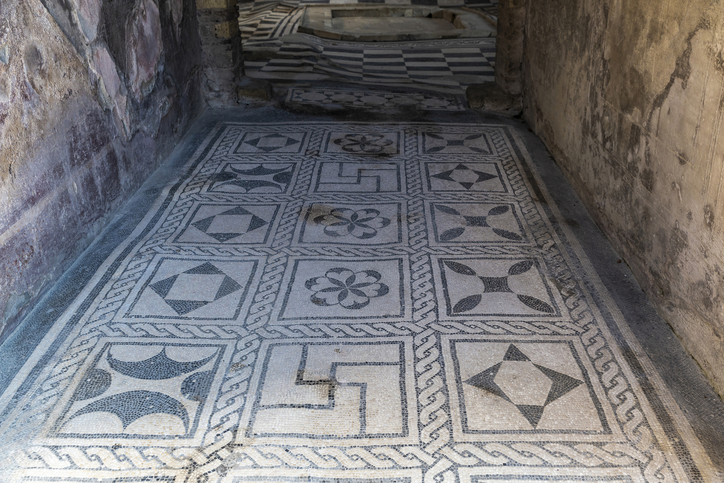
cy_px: 242
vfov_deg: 38.9
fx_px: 684
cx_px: 362
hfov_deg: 55.8
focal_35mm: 34
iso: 400
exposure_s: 1/80
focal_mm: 34
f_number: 8
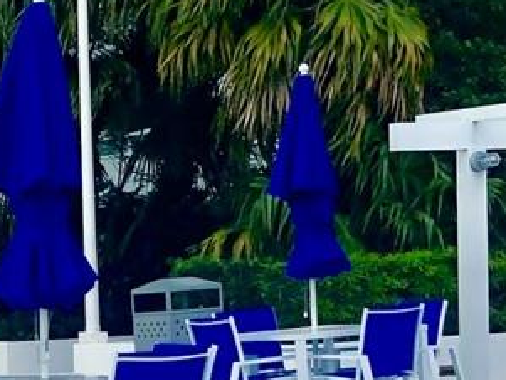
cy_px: 424
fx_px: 2179
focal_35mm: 149
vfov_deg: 9.9
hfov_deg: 12.9
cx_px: -133
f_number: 1.8
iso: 20
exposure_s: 1/1799
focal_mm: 4
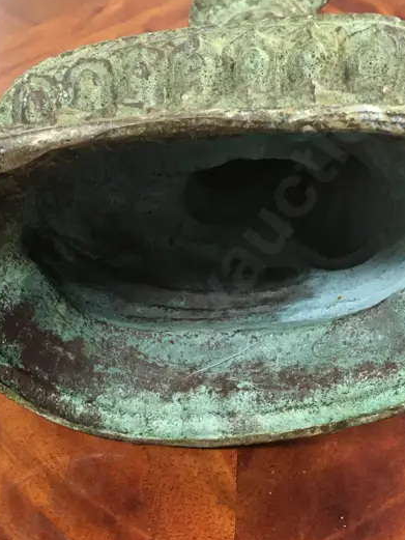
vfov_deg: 33.8
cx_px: 222
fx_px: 889
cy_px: 293
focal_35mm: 57
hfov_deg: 25.7
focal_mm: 4.15
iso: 250
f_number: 2.2
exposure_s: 1/33
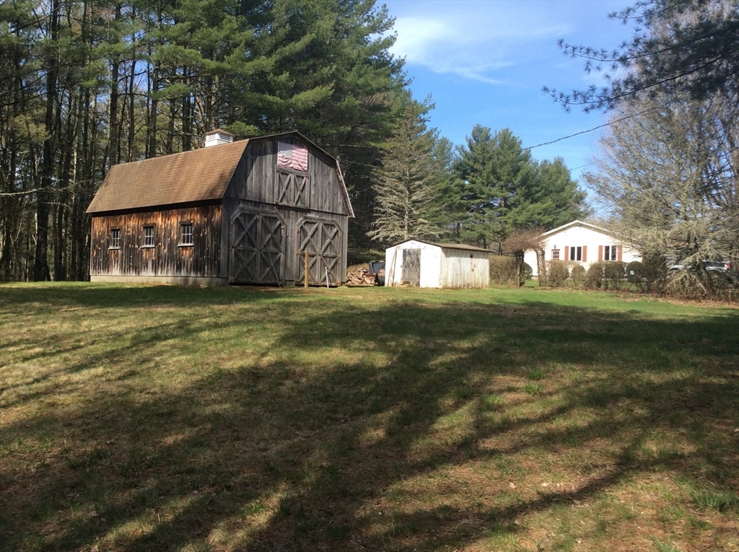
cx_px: 370
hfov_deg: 56.9
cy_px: 276
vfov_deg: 44.1
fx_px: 682
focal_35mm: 32
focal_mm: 3.3
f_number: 2.4
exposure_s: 1/817
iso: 32
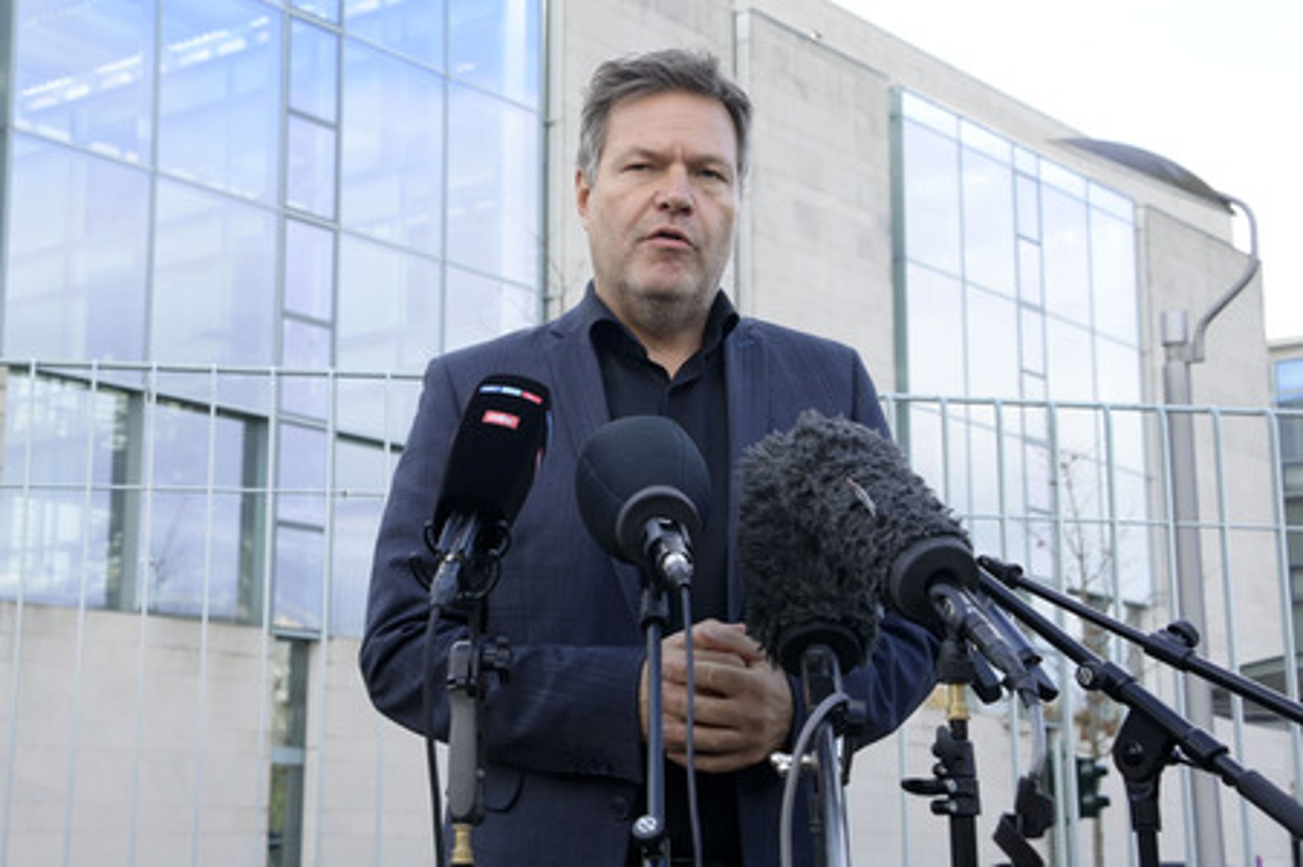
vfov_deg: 24.6
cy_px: 434
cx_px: 652
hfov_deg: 36.3
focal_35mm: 55
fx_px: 1989
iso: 2000
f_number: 9
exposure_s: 1/500
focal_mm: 55
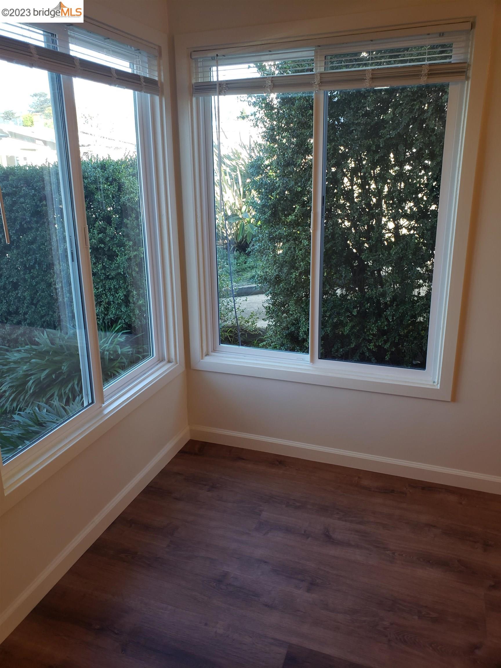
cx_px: 250
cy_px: 334
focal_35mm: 26
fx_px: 502
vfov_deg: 67.3
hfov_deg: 53.1
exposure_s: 1/60
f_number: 2.4
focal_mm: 4.3
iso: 64
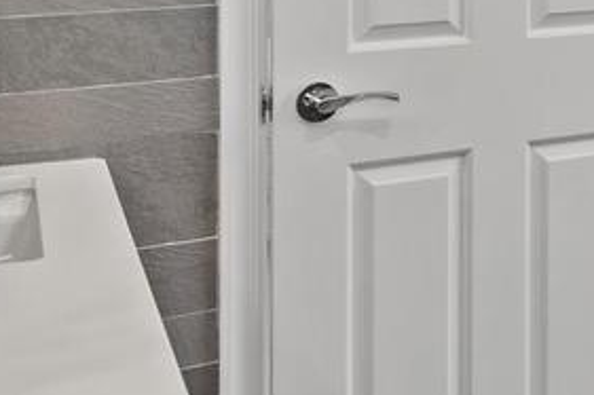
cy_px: -131
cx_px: 989
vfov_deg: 15.7
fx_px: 1352
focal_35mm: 82
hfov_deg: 19.9
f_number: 9
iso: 800
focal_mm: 16
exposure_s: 1/5
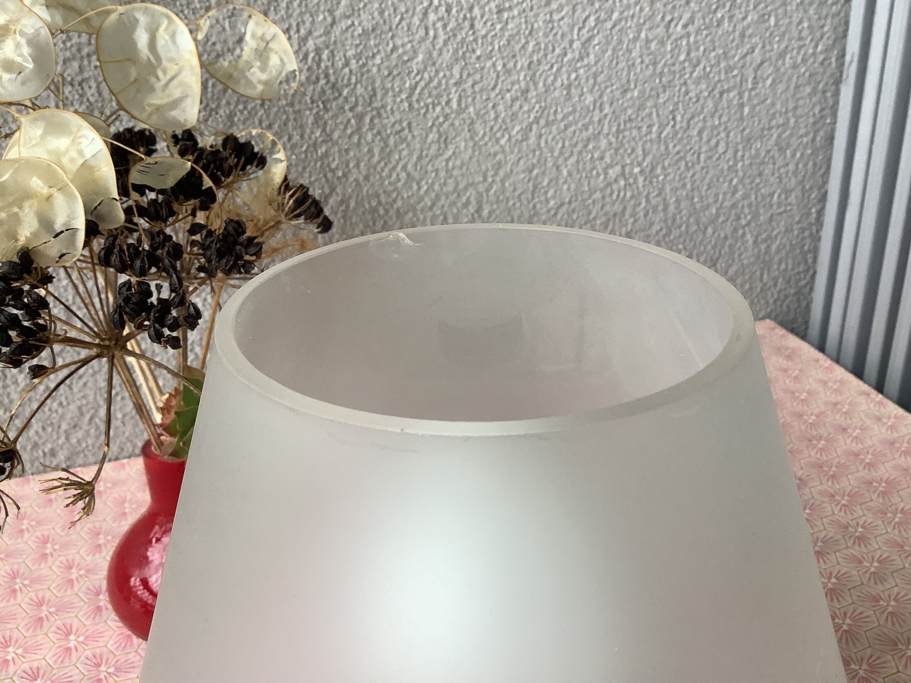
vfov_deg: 45.4
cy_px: 342
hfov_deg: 58.4
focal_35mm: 31
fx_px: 816
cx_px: 456
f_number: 2.4
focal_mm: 3.3
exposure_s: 1/100
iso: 50
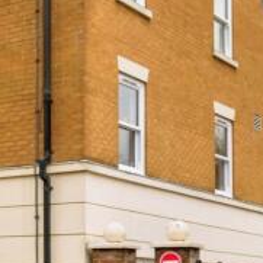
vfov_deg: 17.1
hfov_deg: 15.7
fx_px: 868
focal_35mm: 101
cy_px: 209
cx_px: -141
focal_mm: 14
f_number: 7.1
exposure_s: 1/800
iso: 400
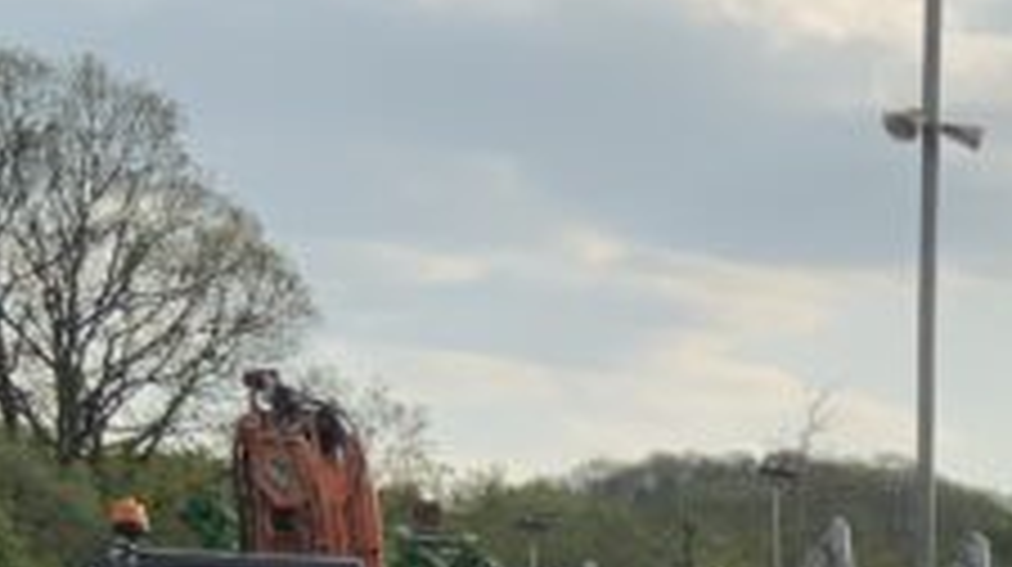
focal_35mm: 144
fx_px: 3860
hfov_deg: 14.0
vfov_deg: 7.8
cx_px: 1498
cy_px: 1323
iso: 16
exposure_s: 1/1730
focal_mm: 3
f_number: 1.8
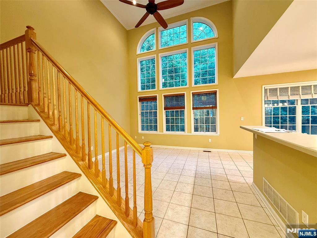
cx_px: 158
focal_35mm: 14
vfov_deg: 85.7
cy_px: 119
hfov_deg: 102.1
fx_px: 128
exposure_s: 1/60
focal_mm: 2.22
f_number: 2.2
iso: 320
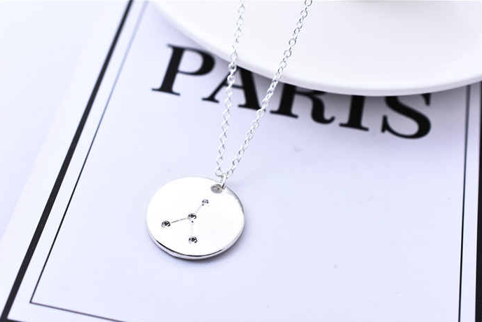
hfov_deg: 32.9
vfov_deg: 22.3
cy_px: 163
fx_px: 817
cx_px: 237
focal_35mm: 61
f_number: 7.1
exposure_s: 1/160
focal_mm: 40
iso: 125
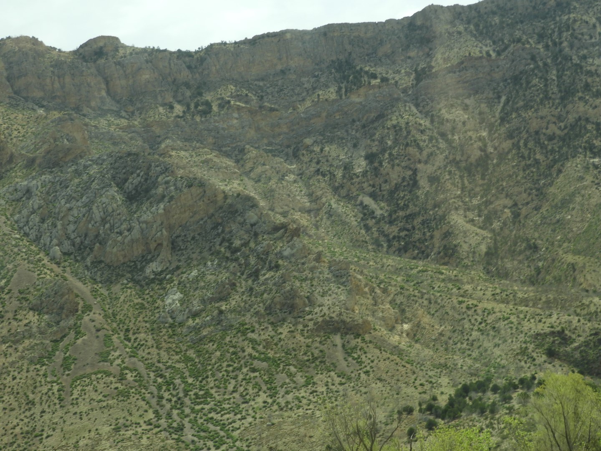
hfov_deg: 20.7
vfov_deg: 15.6
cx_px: 300
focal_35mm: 95
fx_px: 1649
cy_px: 226
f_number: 4.8
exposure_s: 1/500
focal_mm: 17
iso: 100
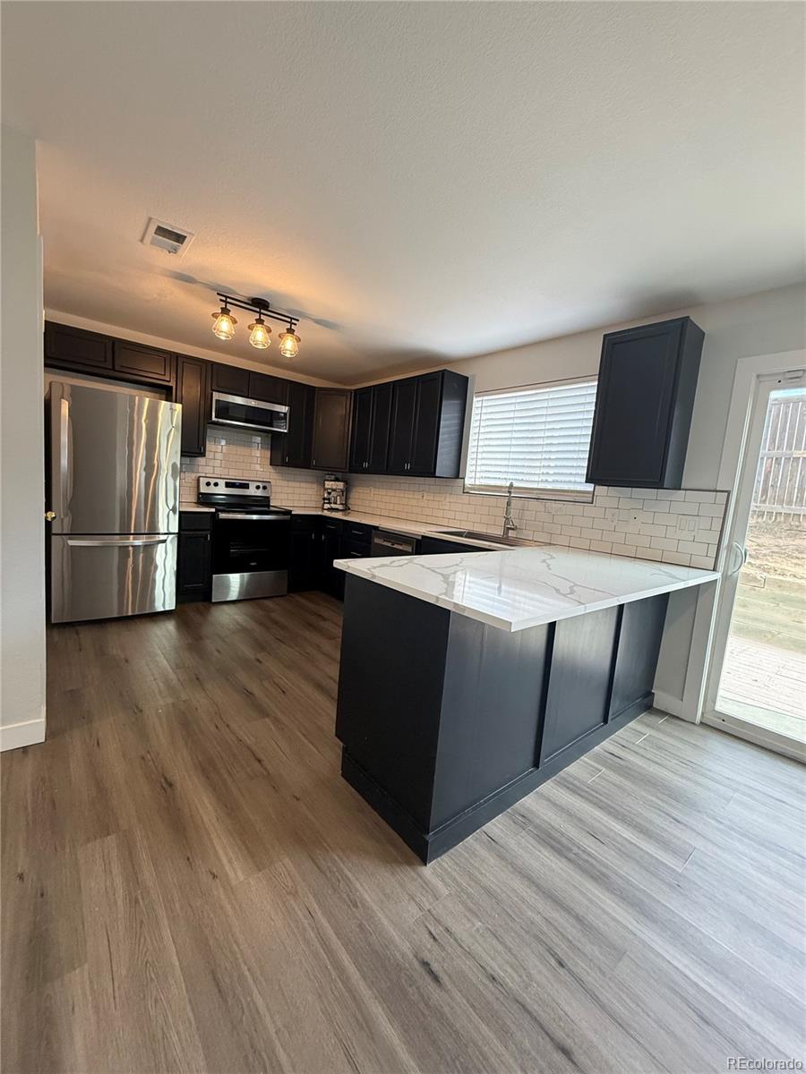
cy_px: 537
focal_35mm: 14
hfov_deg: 85.7
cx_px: 403
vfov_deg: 102.1
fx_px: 435
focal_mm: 2.22
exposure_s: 1/120
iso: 250
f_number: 2.2
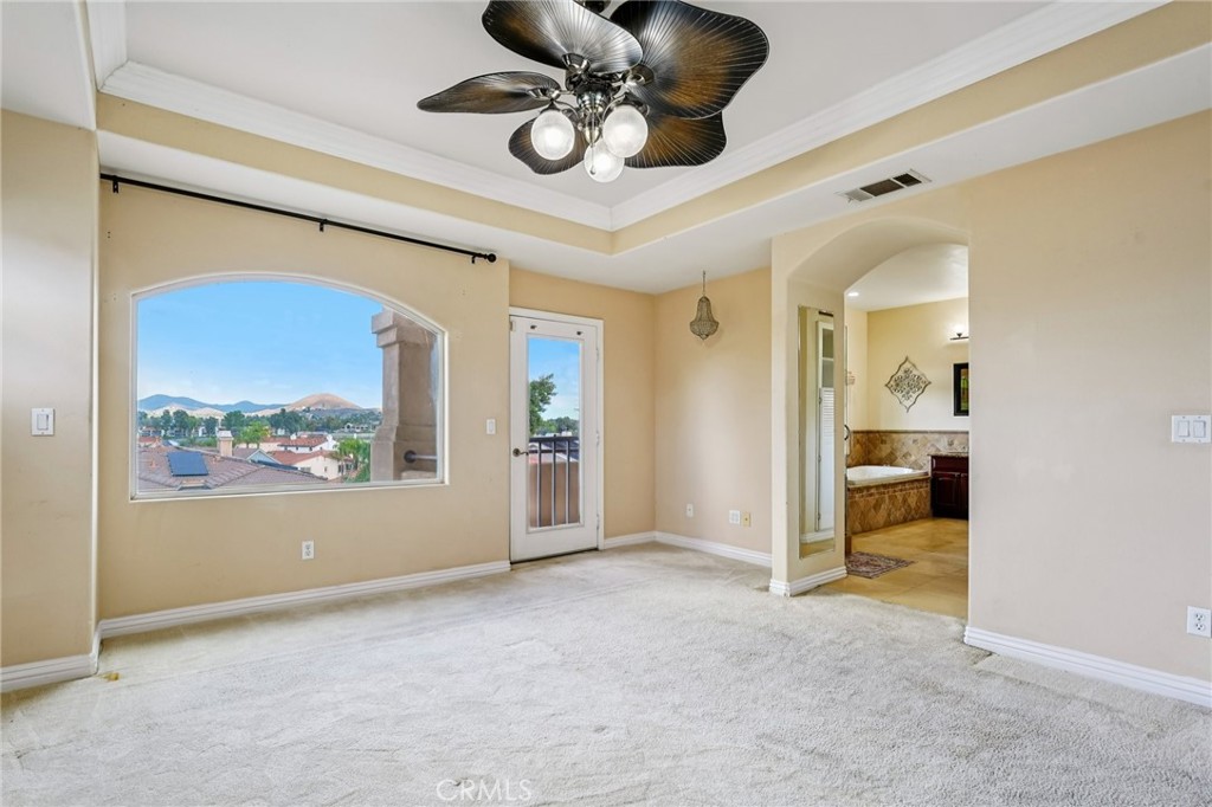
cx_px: 606
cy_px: 404
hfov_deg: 94.0
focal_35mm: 17
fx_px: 565
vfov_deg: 71.0
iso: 400
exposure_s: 1/50
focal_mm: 16.8
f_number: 8
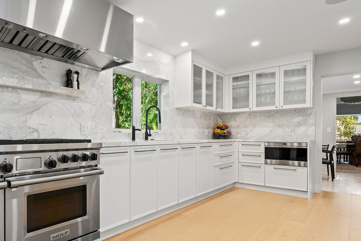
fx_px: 231
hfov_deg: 74.6
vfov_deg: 54.8
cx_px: 132
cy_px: 140
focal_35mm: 23
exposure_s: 1/15
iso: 640
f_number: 8
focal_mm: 17
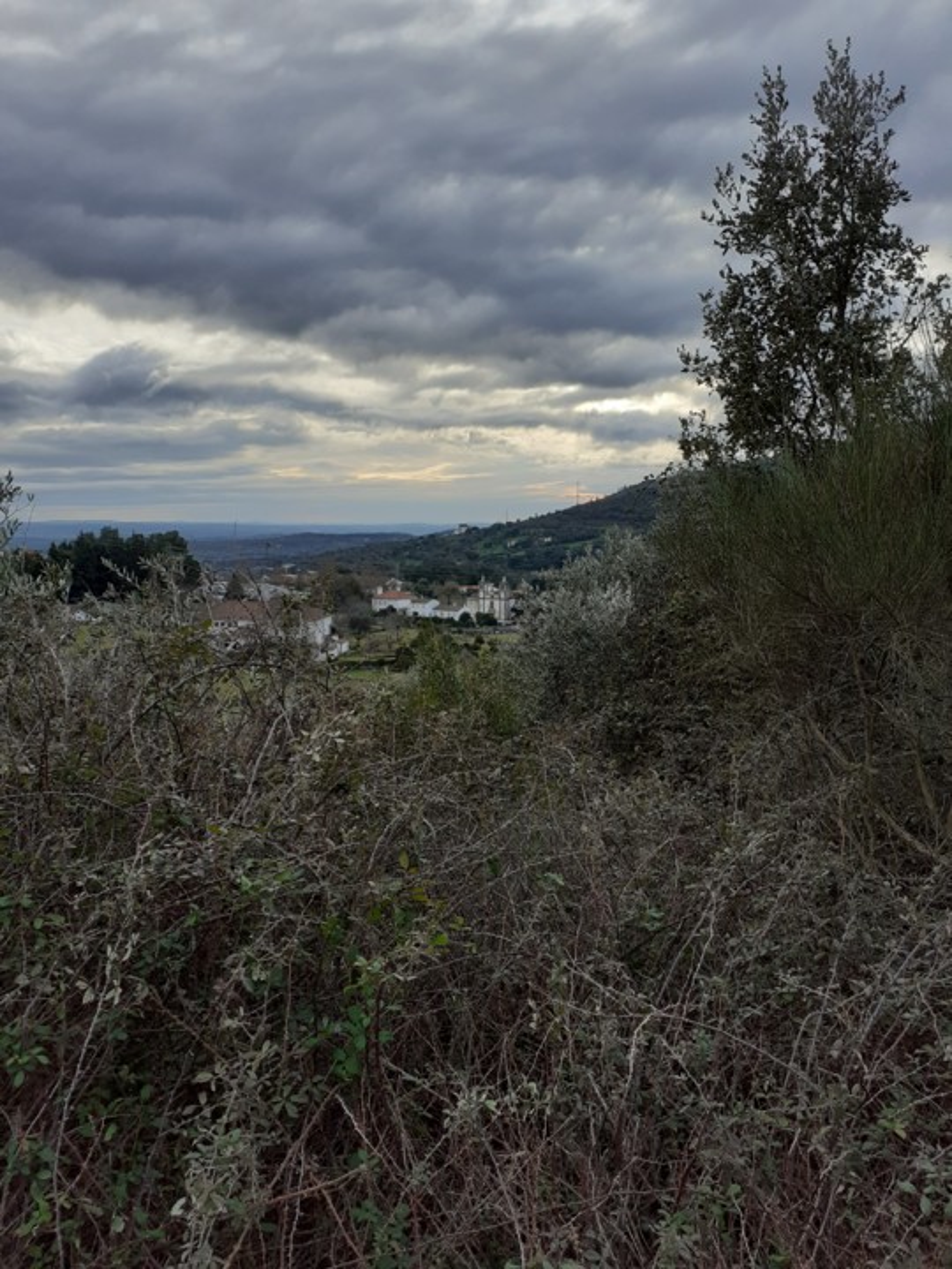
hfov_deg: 51.4
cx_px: 476
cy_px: 634
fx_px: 990
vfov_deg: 65.3
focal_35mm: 27
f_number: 1.9
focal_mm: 3.6
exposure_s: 1/488
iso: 40
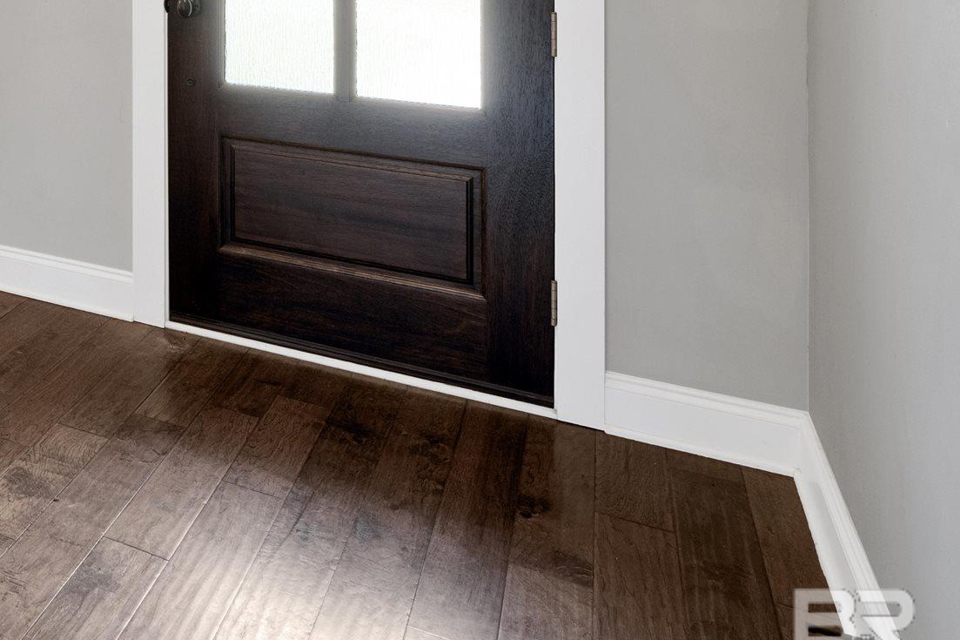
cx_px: -265
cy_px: -119
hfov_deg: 35.4
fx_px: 1040
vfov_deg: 29.6
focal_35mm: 39
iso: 400
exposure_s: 1/5
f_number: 11
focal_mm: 14
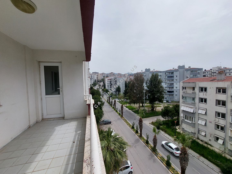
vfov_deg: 89.9
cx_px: 116
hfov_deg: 106.2
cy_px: 87
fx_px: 87
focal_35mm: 13
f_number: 2.2
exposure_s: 1/2144
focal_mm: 1.74
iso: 40
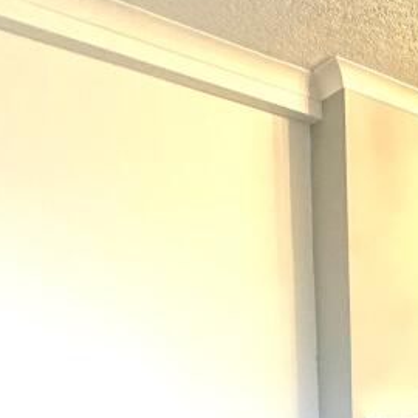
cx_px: 537
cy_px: 460
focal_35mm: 47
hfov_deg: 29.4
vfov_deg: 31.9
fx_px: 642
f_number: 2.2
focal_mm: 2.22
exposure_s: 1/50
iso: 400
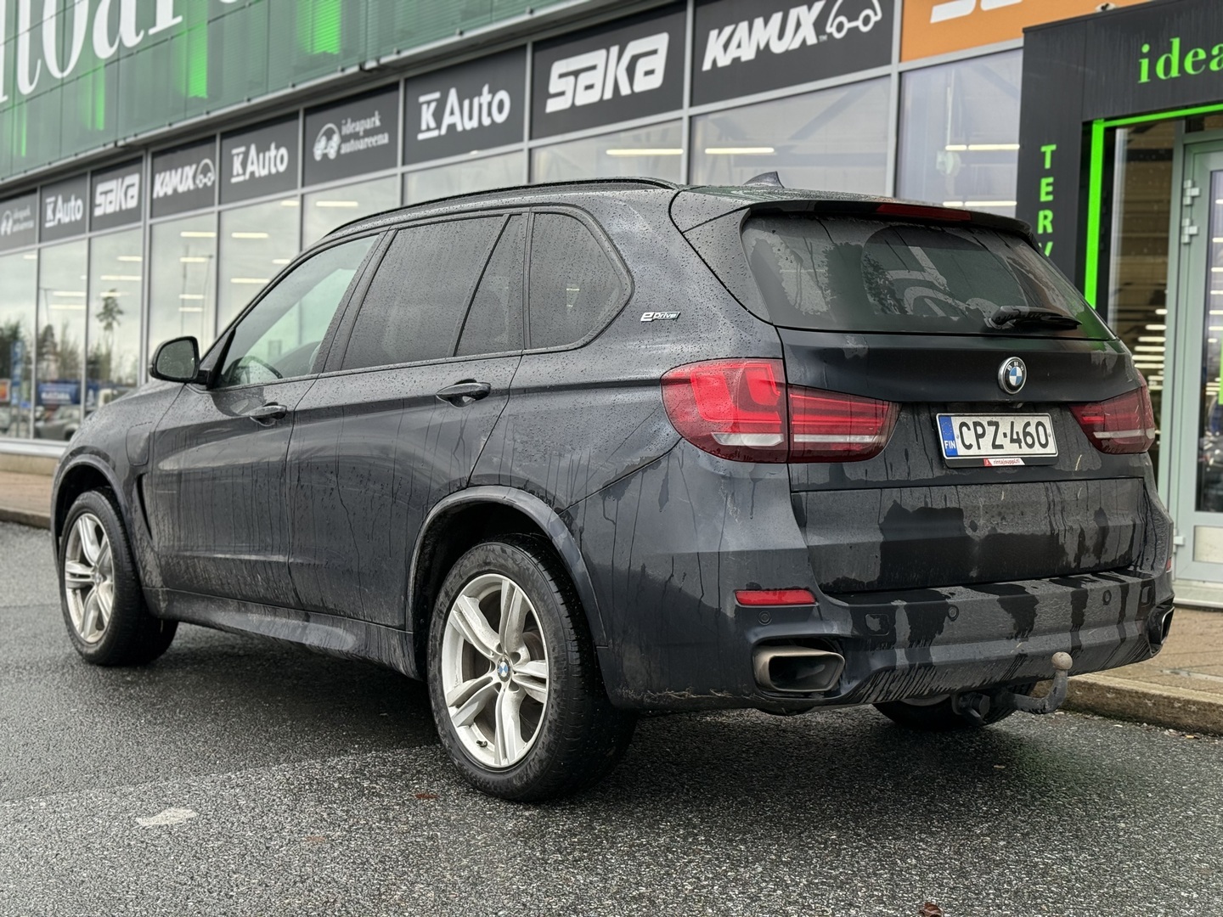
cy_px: 458
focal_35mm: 48
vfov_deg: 30.3
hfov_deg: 39.7
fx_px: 1696
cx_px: 612
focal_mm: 6.76
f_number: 1.78
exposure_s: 1/129
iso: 125
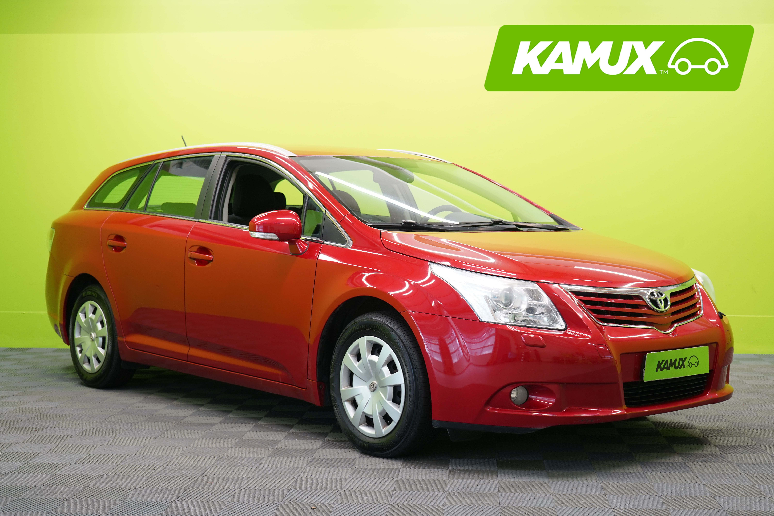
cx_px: 387
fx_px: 1118
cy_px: 258
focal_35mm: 52
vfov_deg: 26.0
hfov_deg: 38.2
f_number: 5
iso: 400
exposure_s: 1/25
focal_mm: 52
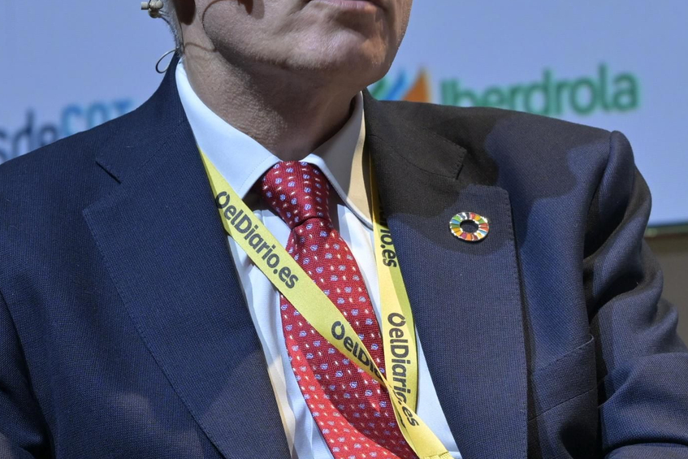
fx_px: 6498
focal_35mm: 340
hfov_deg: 6.1
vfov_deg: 4.0
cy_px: 186
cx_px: 358
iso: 320
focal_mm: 96
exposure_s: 1/60
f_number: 5
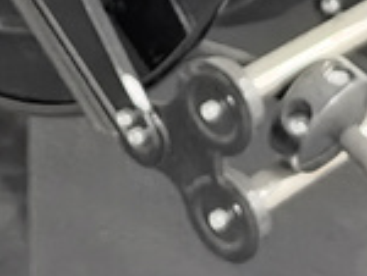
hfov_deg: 11.0
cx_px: -61
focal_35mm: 176
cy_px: -332
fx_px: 1869
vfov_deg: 8.0
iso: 1000
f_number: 1.4
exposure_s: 1/120
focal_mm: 6.98
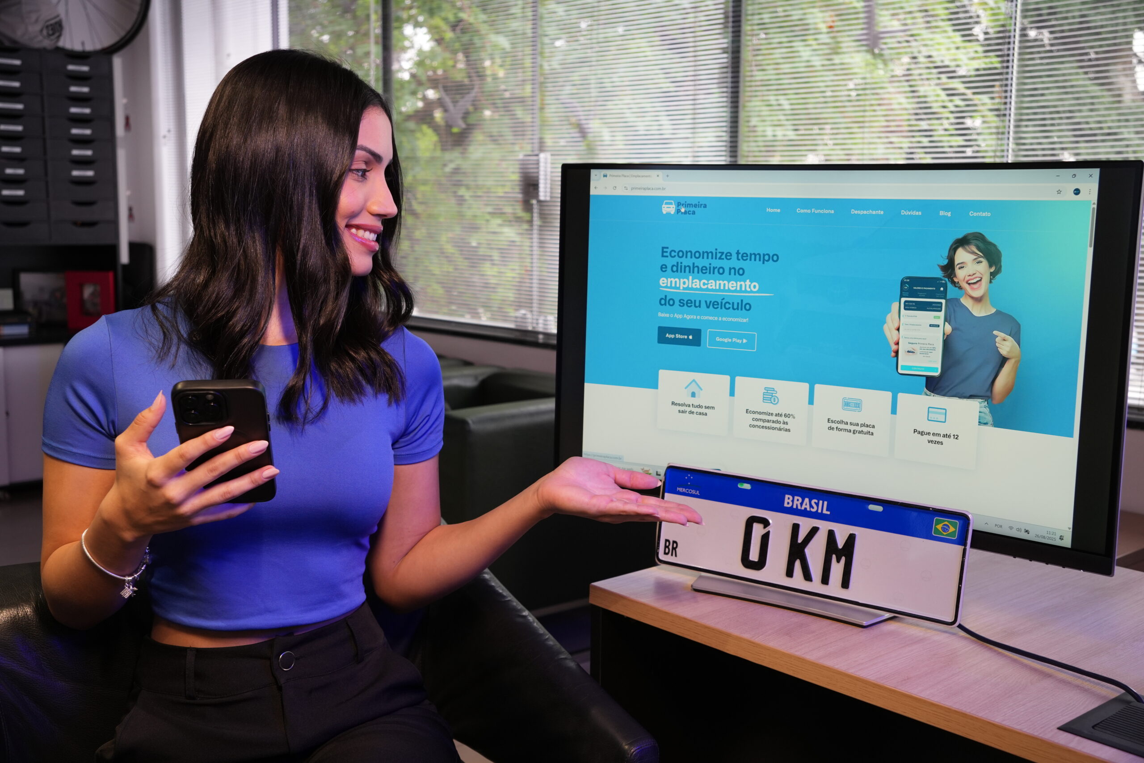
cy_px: 382
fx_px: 1254
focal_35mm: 39
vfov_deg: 33.8
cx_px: 572
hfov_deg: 49.1
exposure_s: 1/60
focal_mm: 26.3
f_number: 4
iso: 400
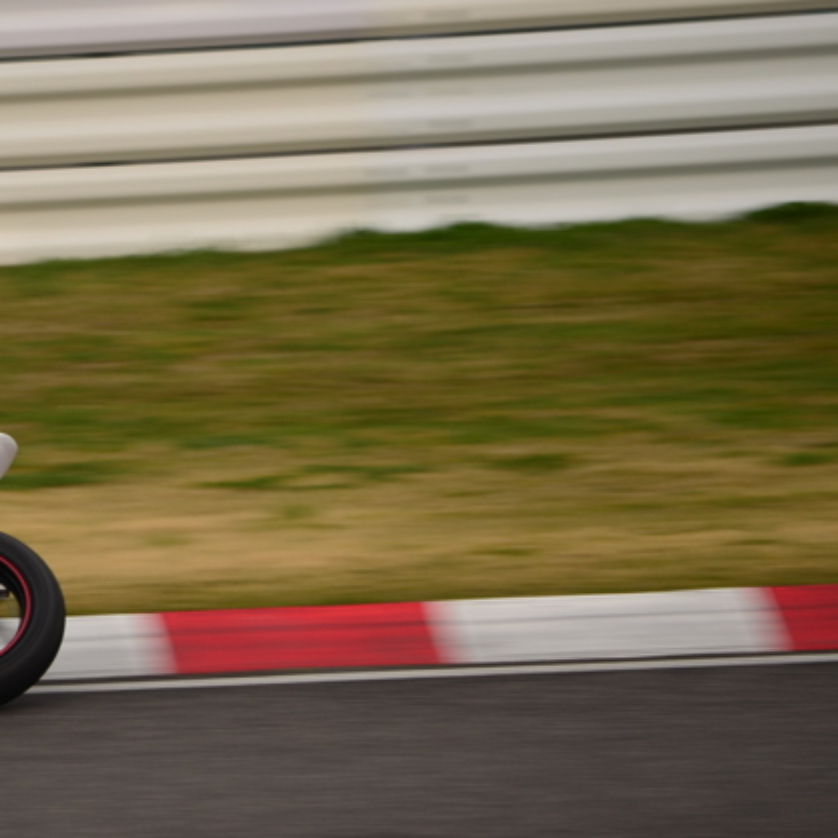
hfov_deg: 2.6
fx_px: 18789
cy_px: 443
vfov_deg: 2.6
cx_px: -142
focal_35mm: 686
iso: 100
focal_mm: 220
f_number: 5.6
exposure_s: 1/250
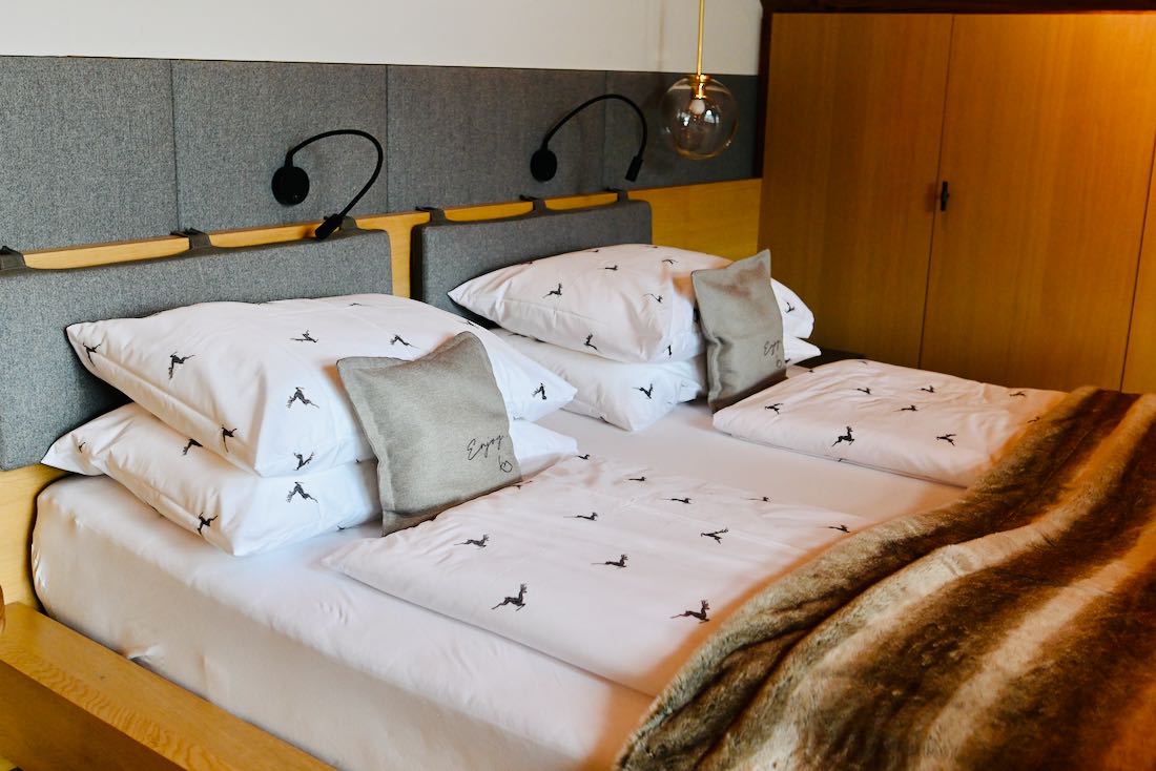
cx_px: 578
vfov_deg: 36.9
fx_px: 1156
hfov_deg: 53.1
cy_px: 386
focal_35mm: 36
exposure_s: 1/125
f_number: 2.8
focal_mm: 24
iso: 1600
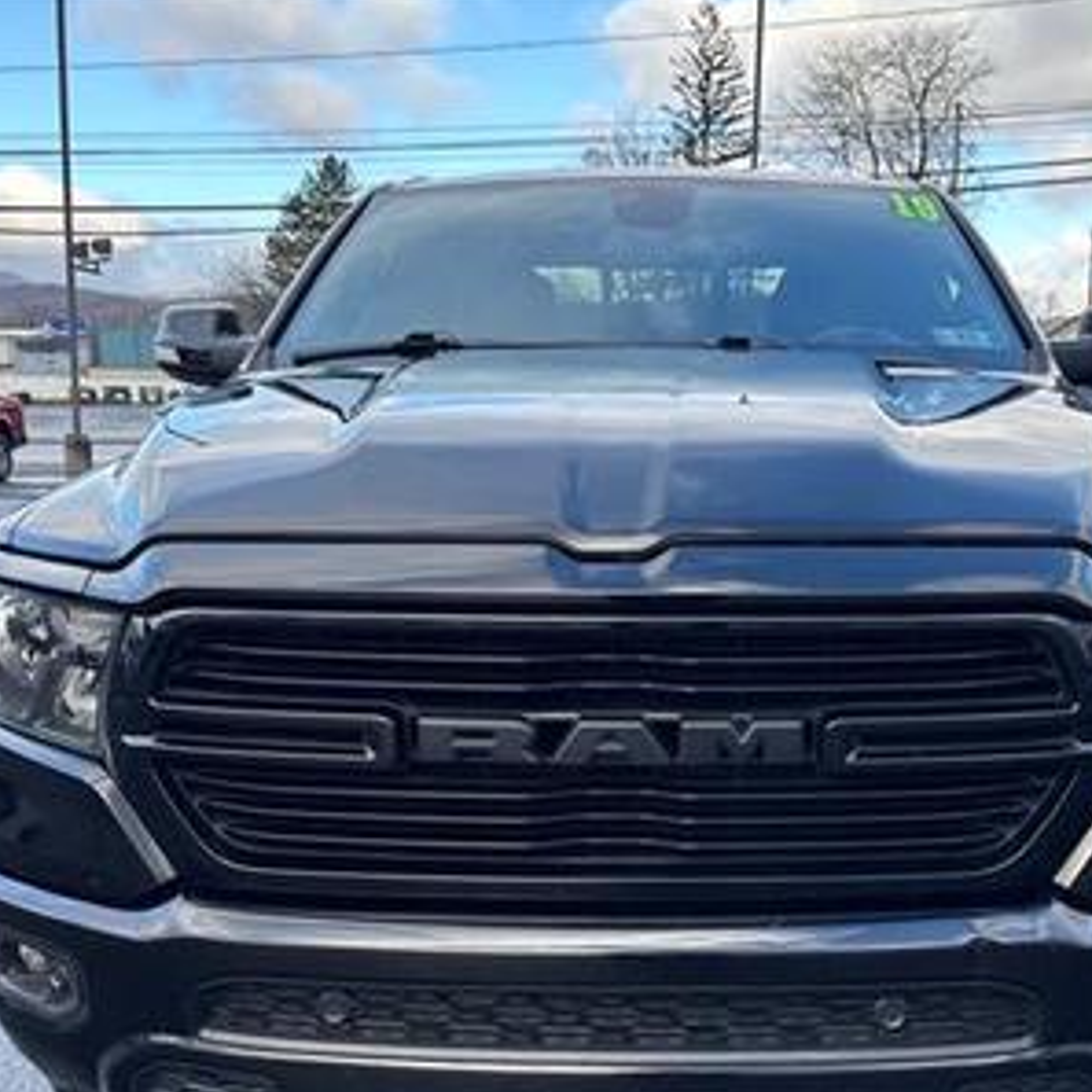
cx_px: 654
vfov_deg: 42.5
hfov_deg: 42.6
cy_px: 677
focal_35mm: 39
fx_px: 1392
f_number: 1.6
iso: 50
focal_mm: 5.96
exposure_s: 1/477
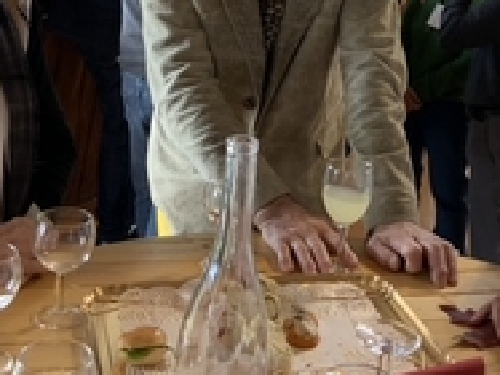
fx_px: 895
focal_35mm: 62
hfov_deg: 31.1
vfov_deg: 23.0
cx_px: 307
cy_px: 40
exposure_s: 1/50
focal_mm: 3
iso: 80
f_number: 1.8
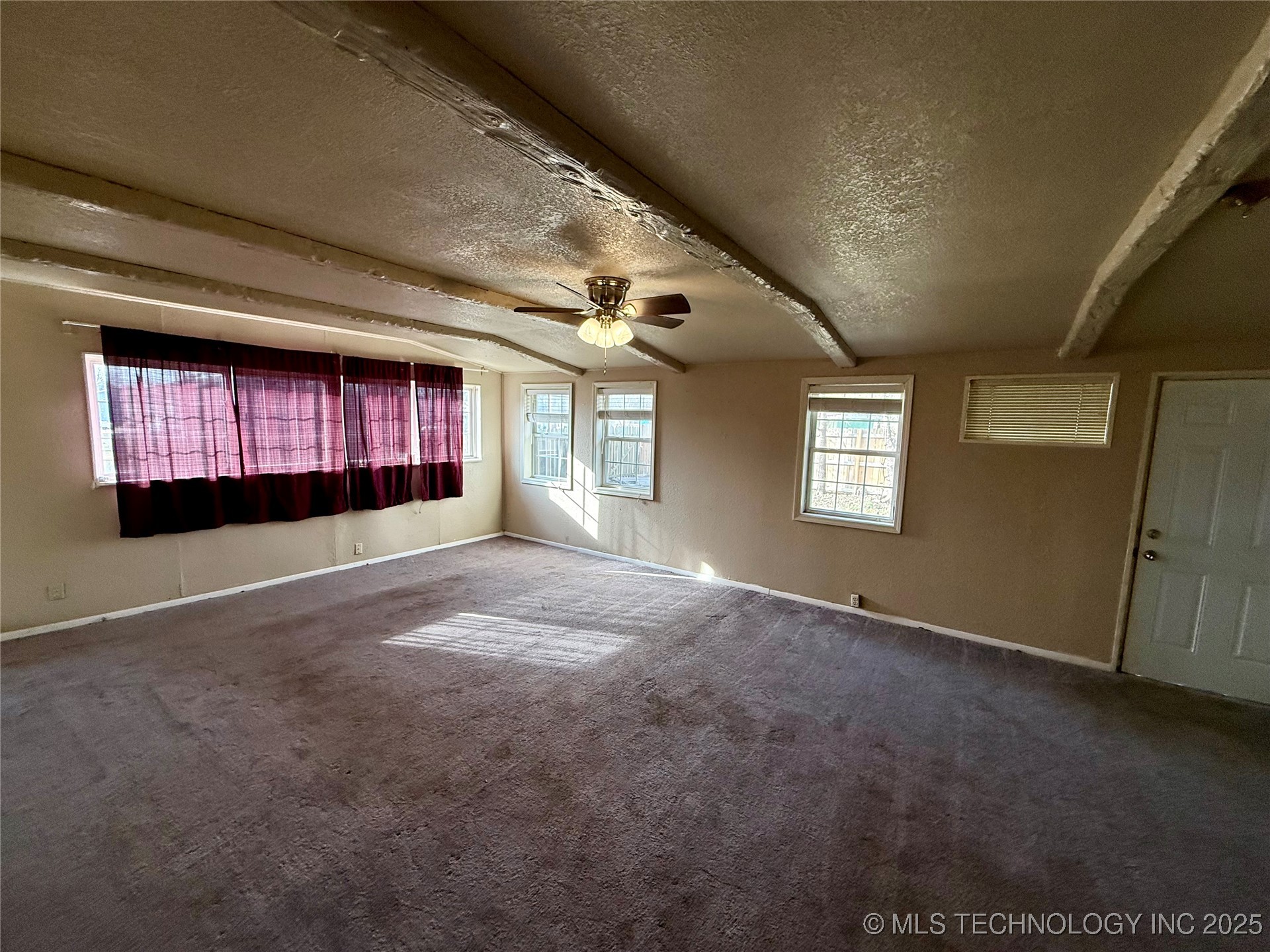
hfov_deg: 102.1
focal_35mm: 14
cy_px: 476
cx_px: 635
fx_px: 514
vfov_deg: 85.7
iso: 160
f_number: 2.2
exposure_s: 1/120
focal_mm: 2.22
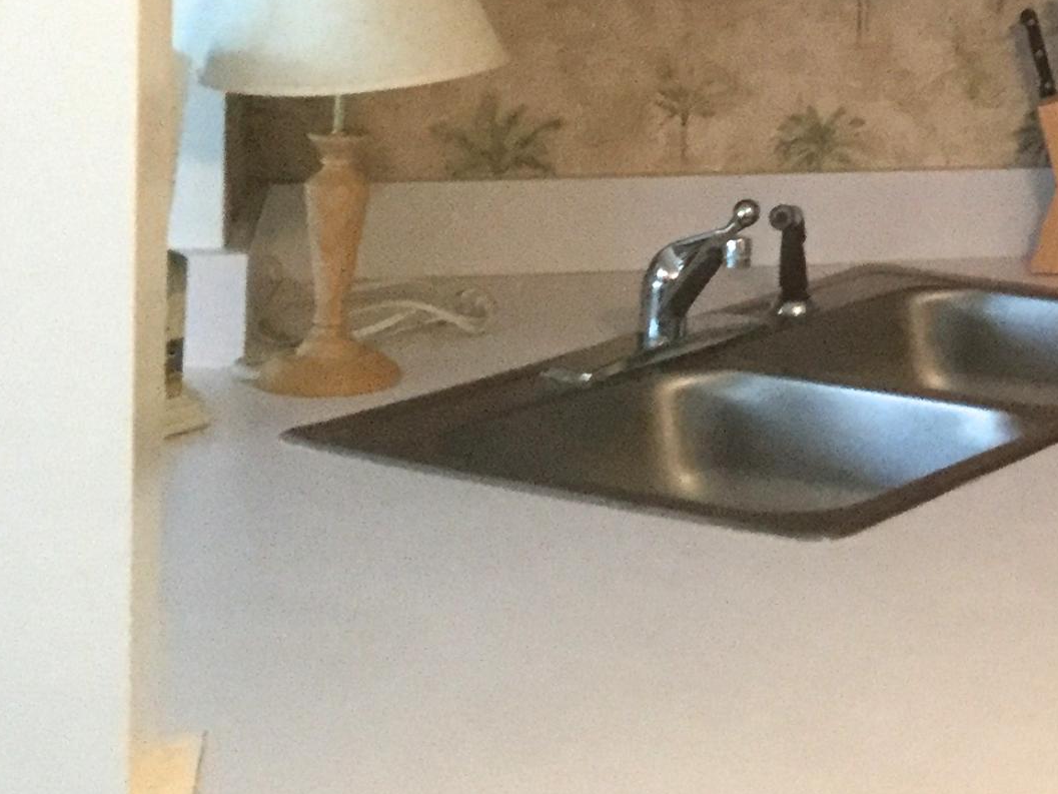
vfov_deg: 16.2
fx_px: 2690
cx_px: 1443
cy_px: -135
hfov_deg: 20.1
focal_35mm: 88
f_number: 2.4
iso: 200
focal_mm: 3.3
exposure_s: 1/15
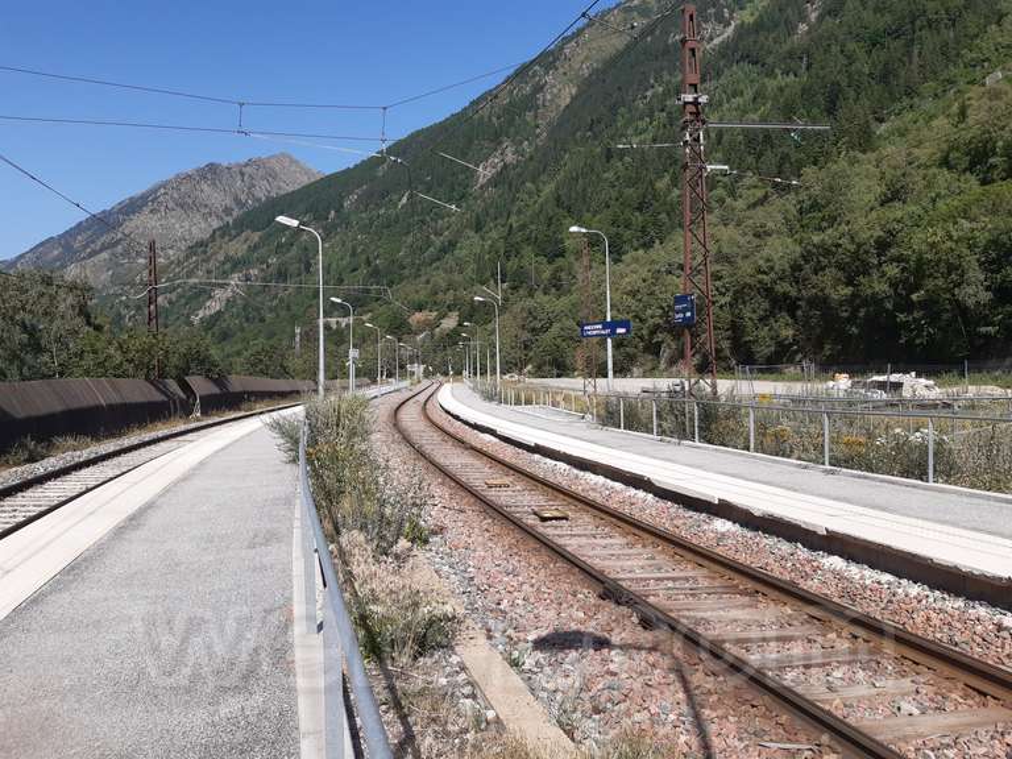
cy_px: 380
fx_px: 760
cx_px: 506
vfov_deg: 53.1
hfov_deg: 67.3
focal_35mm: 26
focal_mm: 3.92
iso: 40
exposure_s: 1/1718
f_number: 1.7
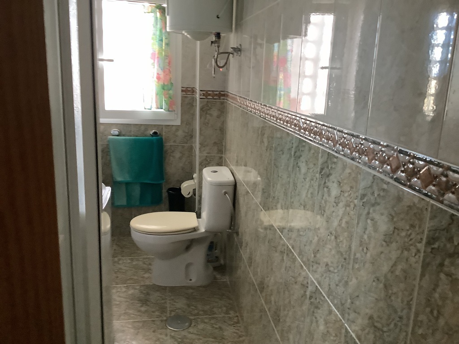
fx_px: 411
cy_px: 172
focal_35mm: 31
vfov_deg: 45.4
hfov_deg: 58.4
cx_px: 230
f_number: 2.4
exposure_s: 1/30
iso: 400
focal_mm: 3.3
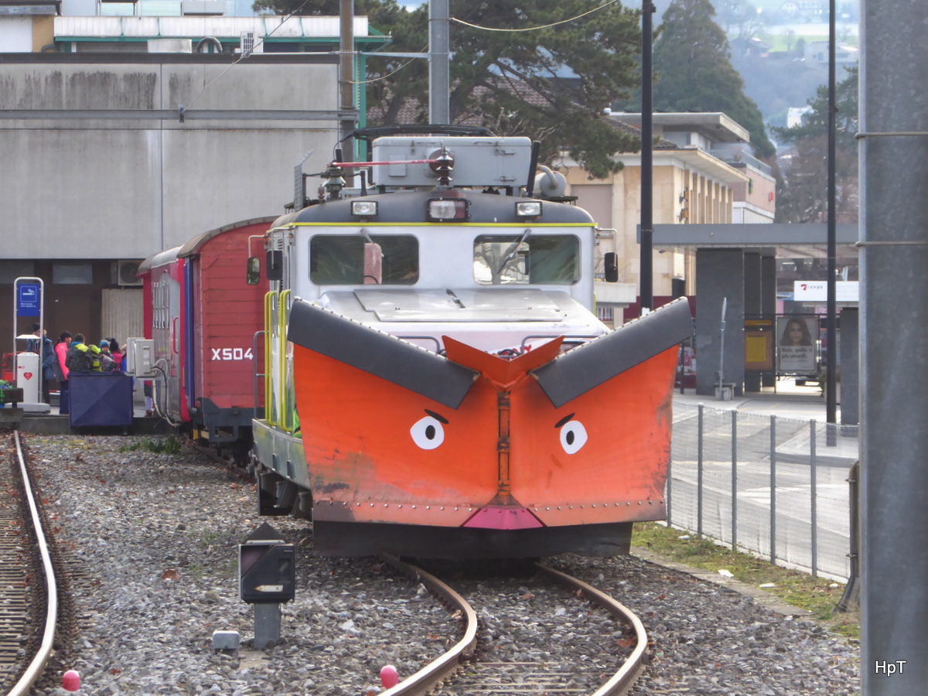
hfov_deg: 7.7
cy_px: 348
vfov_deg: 5.8
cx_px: 464
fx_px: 6890
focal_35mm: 257
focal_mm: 41.4
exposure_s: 1/80
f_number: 5.6
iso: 250
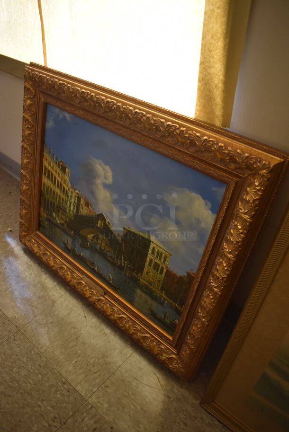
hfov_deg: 48.0
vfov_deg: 67.3
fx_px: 325
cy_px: 216
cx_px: 144
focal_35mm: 27
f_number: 3.5
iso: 450
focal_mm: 18
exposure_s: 1/250
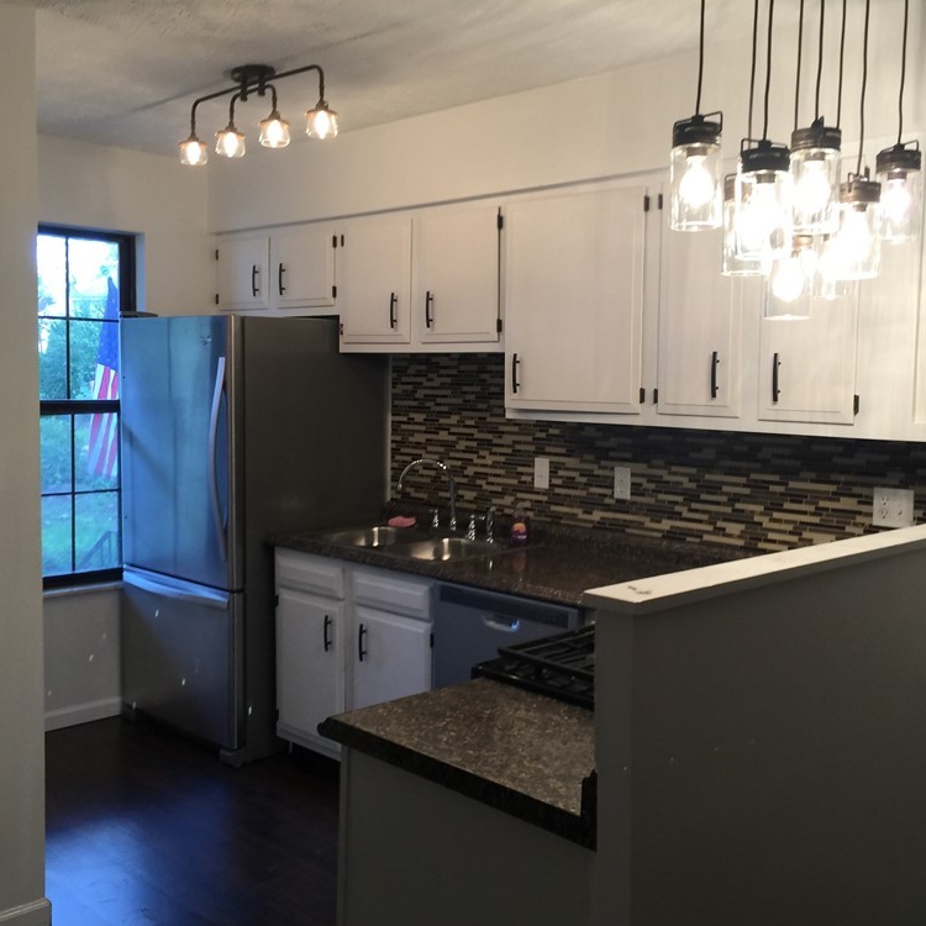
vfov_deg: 47.2
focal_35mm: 35
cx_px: 468
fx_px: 1059
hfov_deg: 47.2
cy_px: 459
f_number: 2.2
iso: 32
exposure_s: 1/40
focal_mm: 4.15
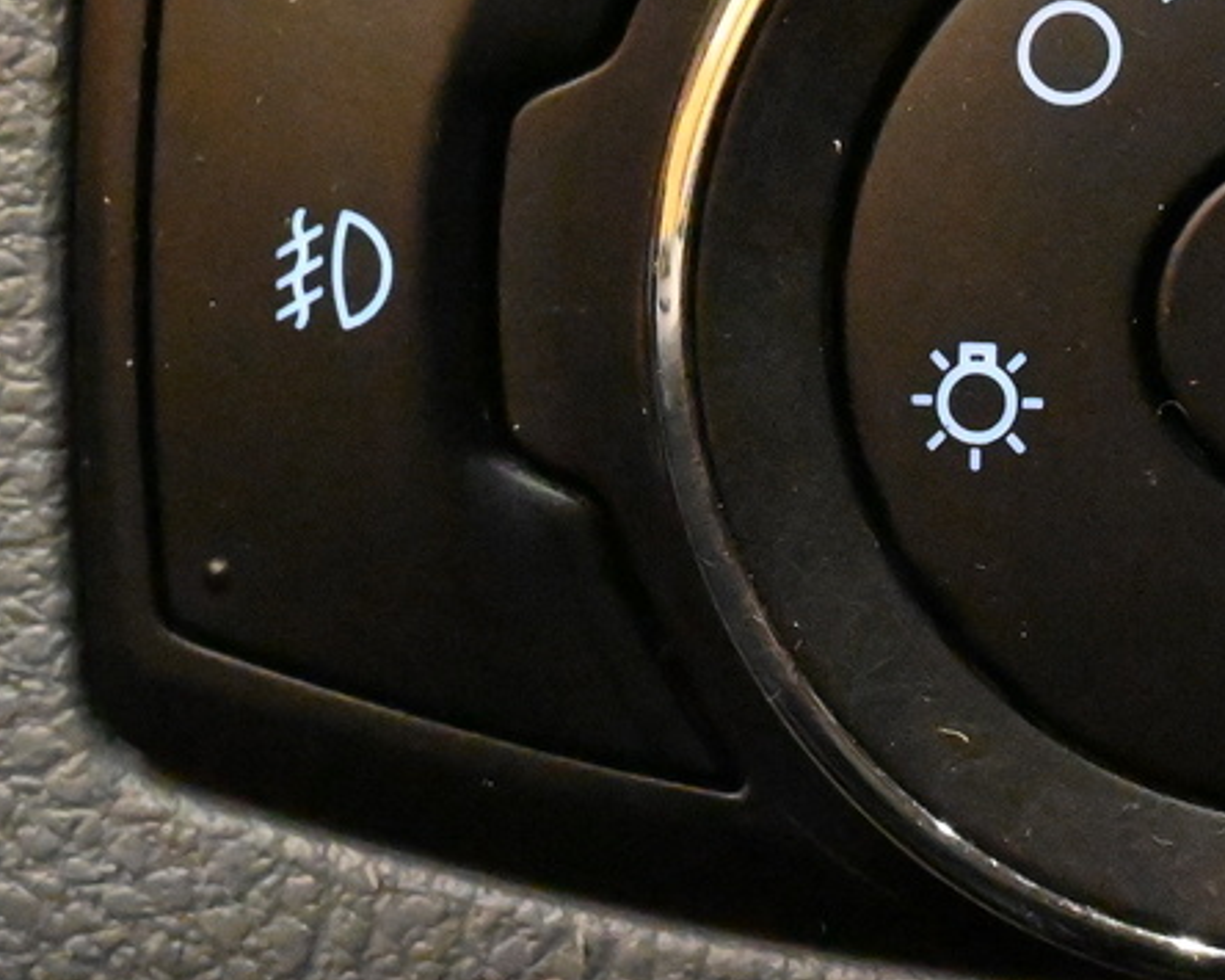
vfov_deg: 13.3
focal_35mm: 116
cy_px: 453
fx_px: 4189
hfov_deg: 16.6
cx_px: 737
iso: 18000
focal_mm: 22.5
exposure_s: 1/40
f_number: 11
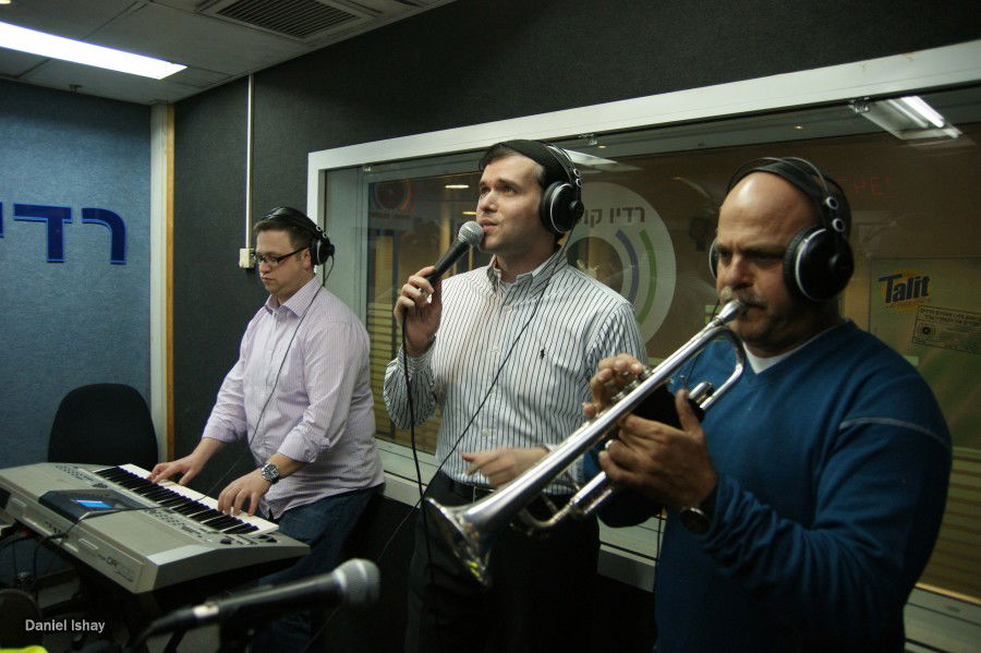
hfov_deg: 33.4
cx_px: 490
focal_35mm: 60
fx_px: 1634
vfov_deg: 22.6
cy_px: 326
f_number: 2.8
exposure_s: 1/60
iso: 400
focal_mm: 40
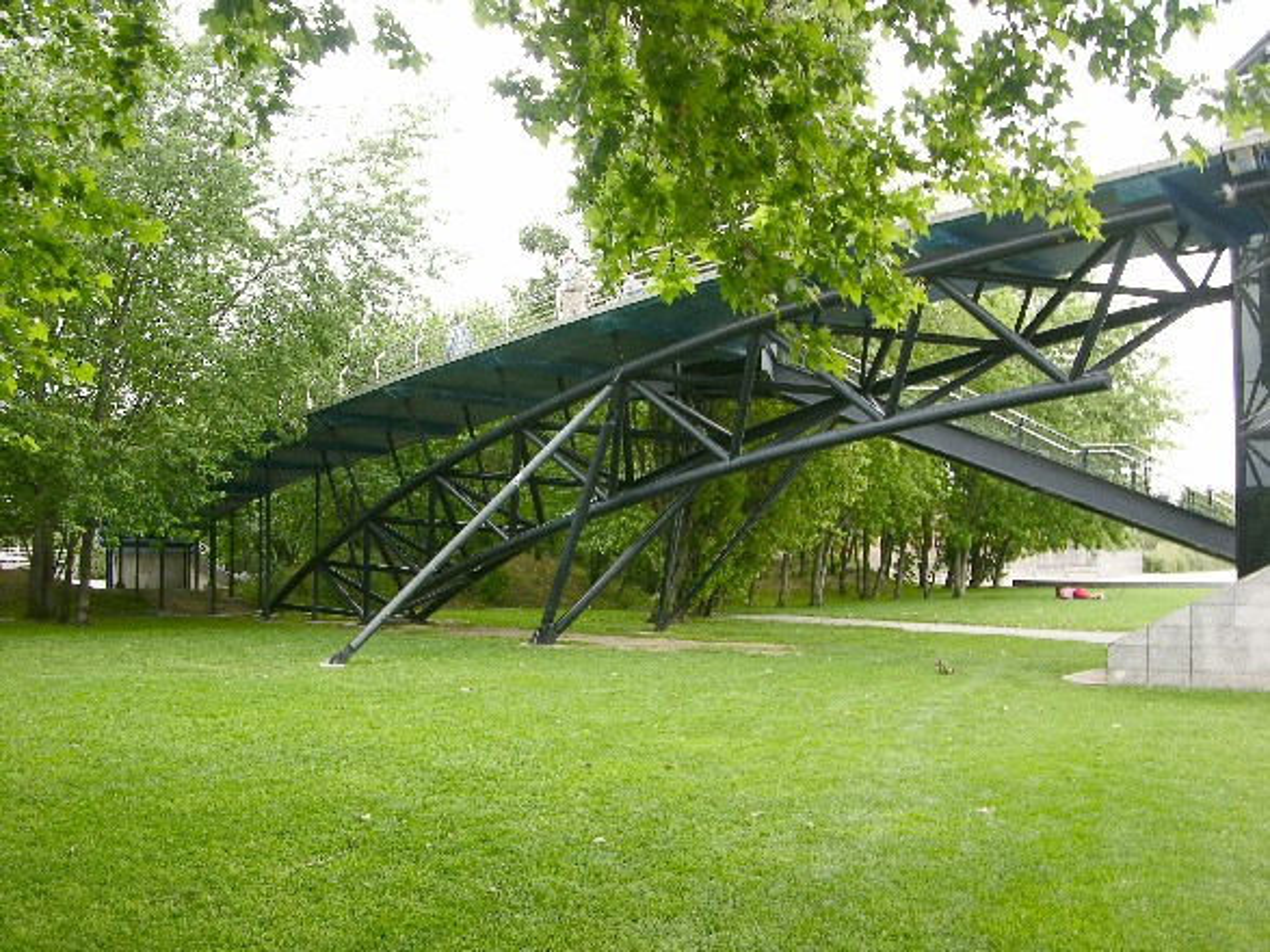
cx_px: 635
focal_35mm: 35
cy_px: 476
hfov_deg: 52.6
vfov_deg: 40.7
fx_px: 1284
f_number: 5
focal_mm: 8.9
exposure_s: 1/52.1
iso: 50
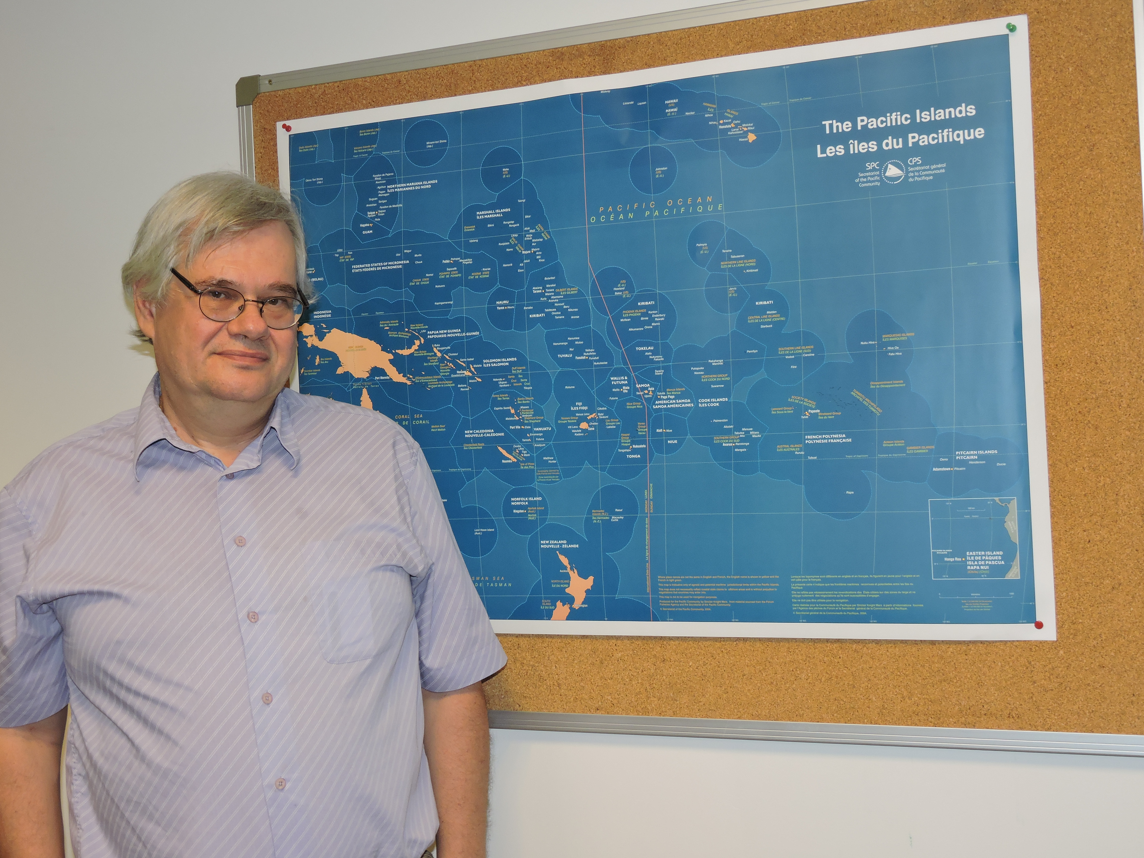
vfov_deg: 32.2
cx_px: 572
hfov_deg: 42.1
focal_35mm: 45
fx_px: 1487
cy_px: 429
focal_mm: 8.1
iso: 200
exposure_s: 1/30
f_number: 4
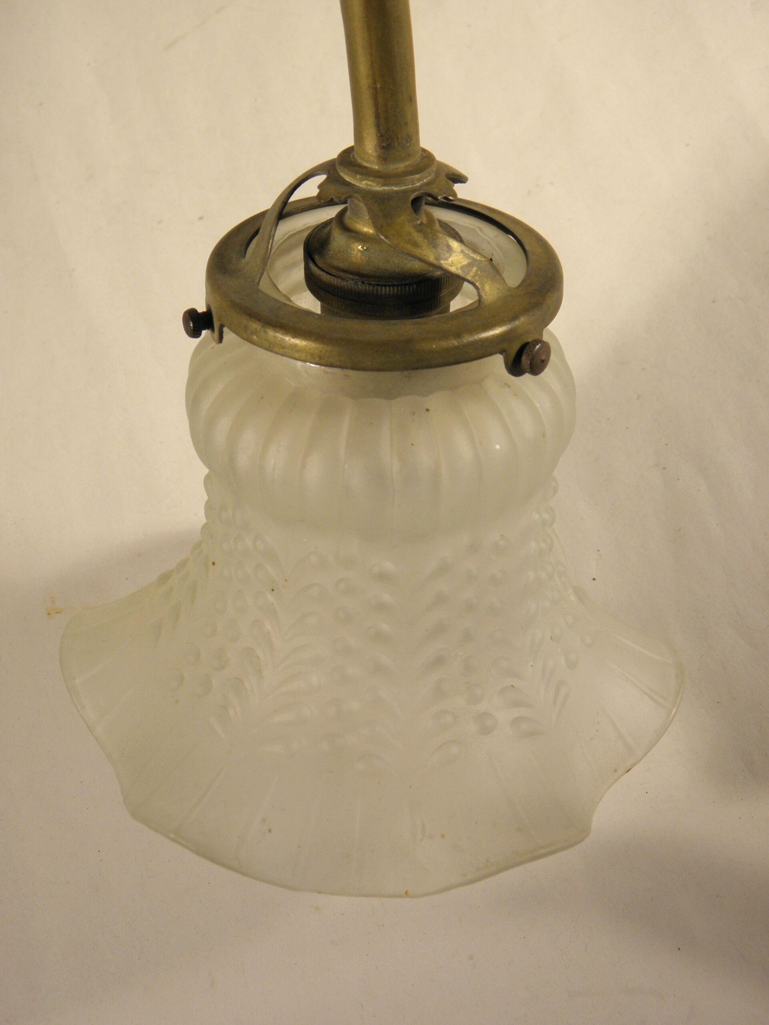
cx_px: 384
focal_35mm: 50
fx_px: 1481
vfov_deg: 38.2
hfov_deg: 29.1
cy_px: 512
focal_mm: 9.1
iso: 100
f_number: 4
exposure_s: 1/50
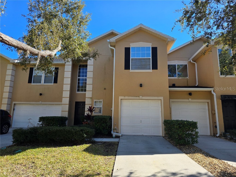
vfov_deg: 58.9
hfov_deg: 73.9
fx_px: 157
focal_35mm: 23
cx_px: 118
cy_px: 88
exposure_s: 1/327
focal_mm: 6.3
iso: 12
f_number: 1.7
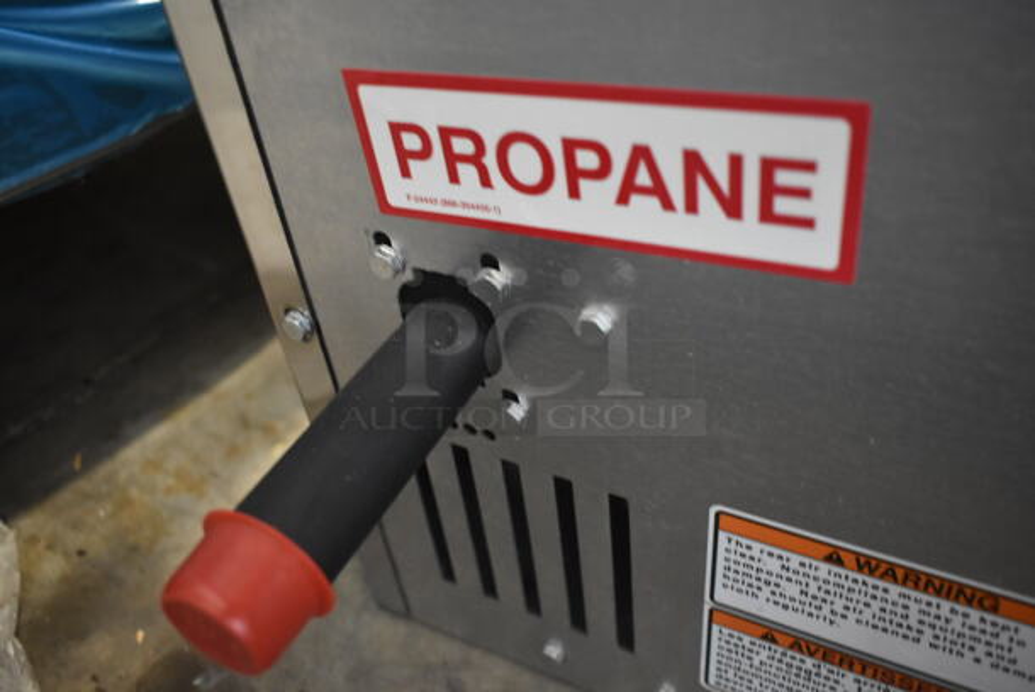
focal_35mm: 32
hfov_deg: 59.4
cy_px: 346
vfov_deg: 41.8
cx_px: 518
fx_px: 906
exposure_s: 1/30
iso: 2500
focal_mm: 21
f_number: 3.8
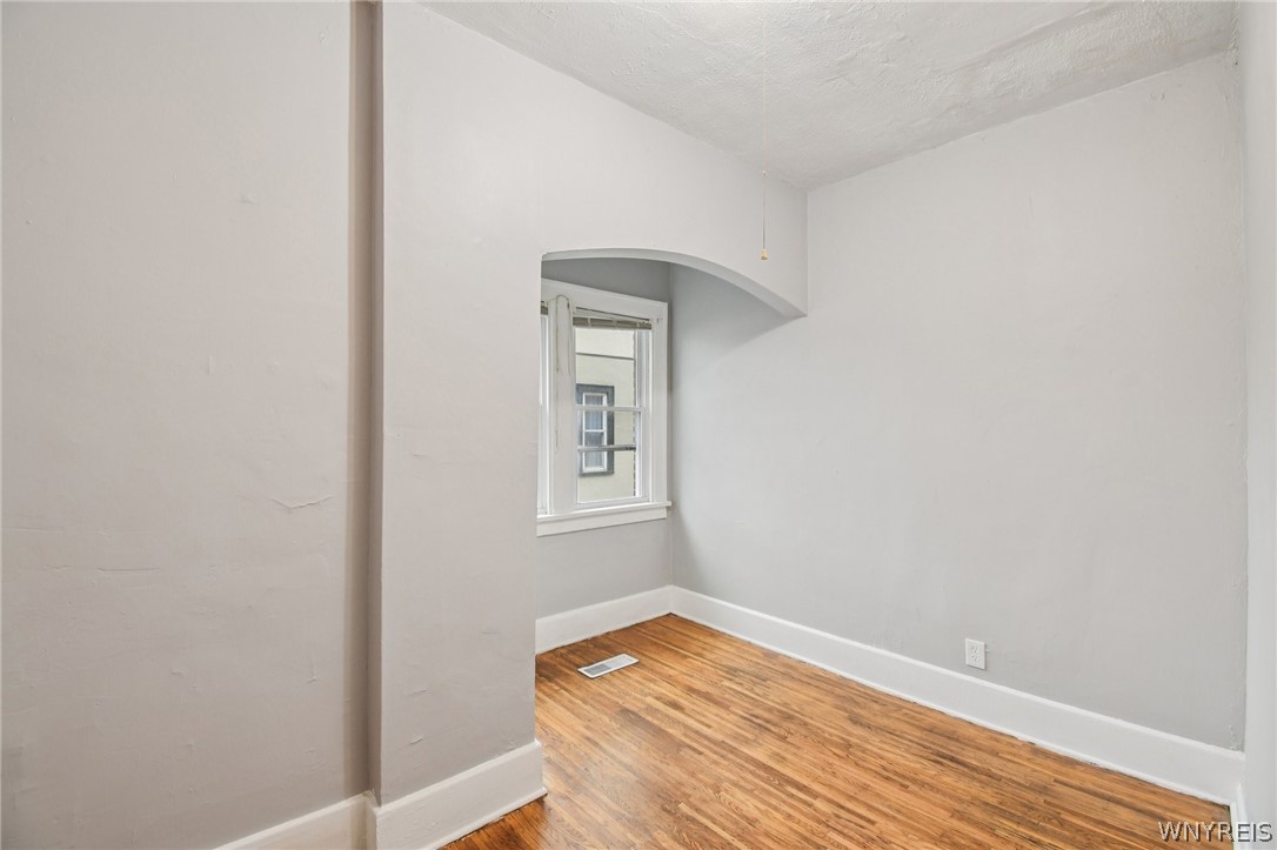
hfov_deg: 100.4
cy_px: 425
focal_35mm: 15
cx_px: 638
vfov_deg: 77.3
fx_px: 532
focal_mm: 10
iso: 400
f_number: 8
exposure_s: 1/6
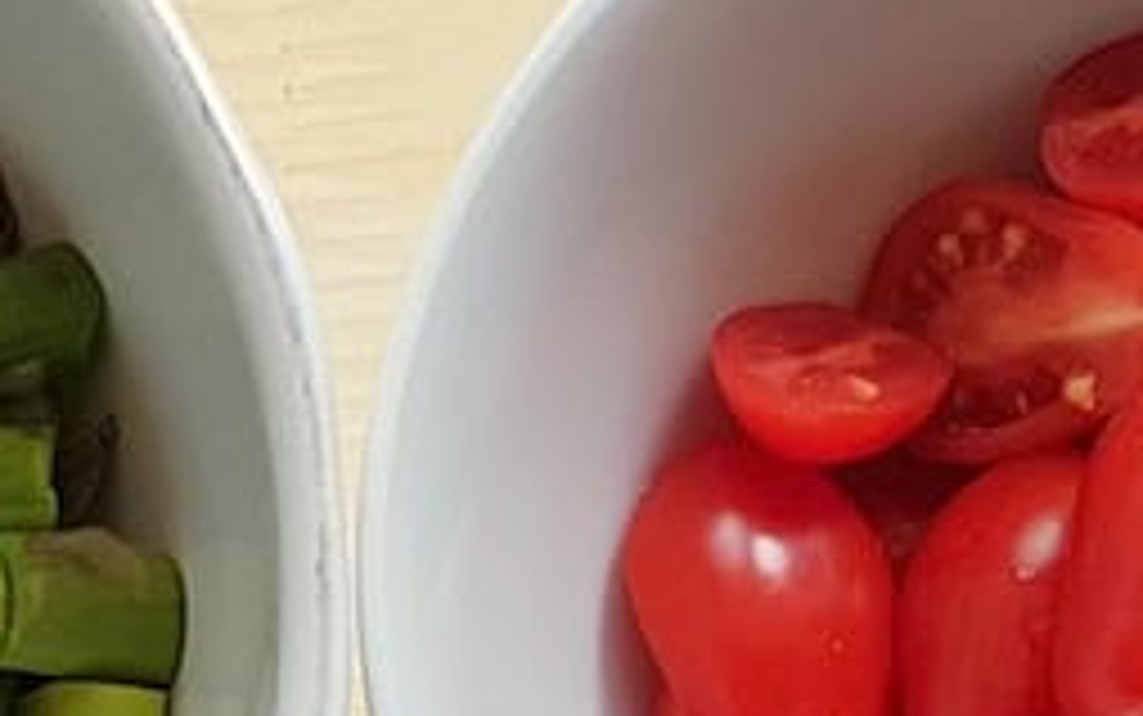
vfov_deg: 9.4
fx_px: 4051
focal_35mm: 130
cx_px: 387
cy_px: 1504
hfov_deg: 16.0
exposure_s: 1/112
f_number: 1.7
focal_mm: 4.2
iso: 40
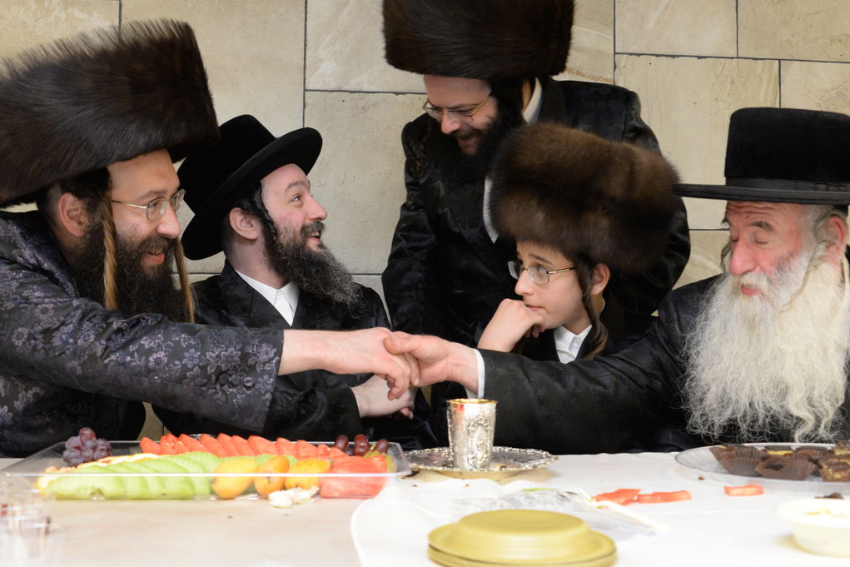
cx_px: 460
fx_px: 1133
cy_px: 252
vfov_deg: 28.1
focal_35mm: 48
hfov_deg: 41.1
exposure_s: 1/100
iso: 2000
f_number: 5
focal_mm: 35
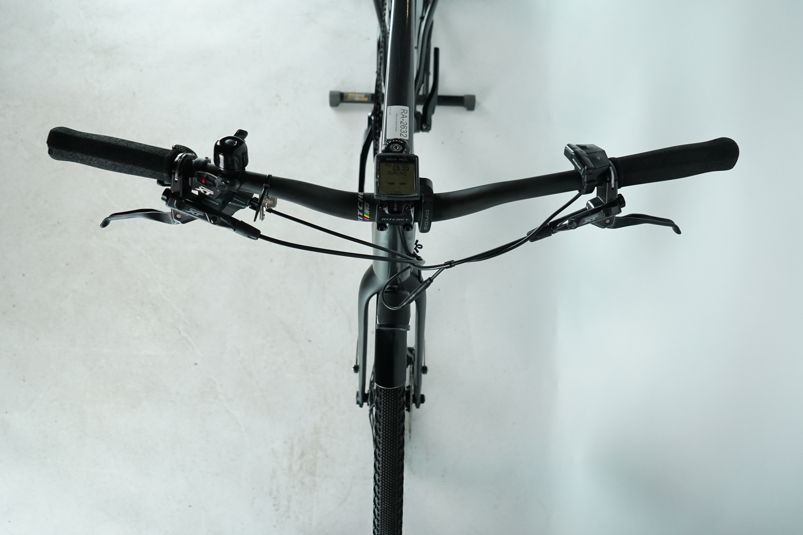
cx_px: 402
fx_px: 625
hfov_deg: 65.5
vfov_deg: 46.4
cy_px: 268
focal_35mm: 28
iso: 2000
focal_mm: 28
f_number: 5.6
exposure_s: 1/200
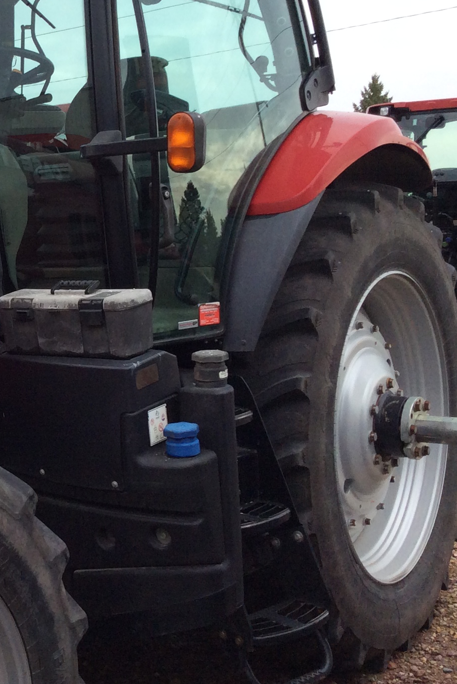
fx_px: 1199
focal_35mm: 63
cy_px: 271
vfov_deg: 31.8
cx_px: -86
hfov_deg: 20.3
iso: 32
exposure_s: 1/657
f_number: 2.4
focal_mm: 3.3
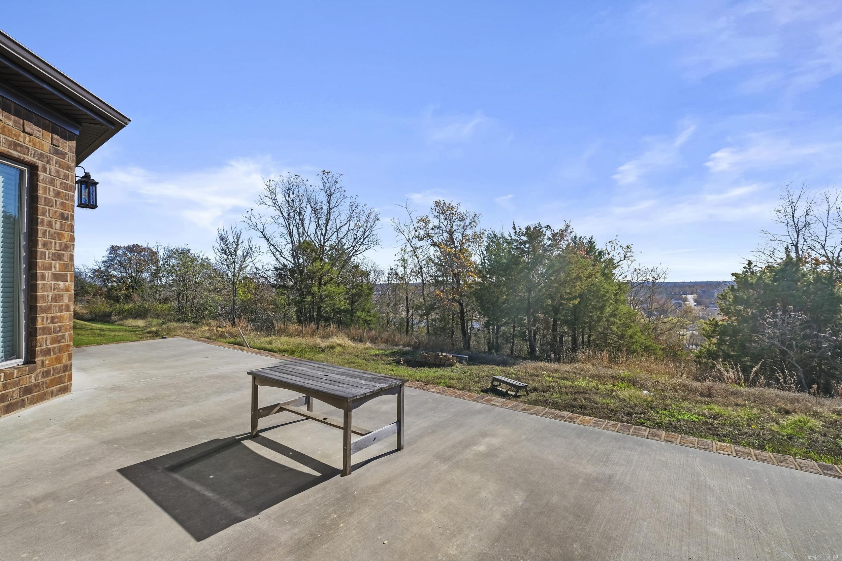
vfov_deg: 77.3
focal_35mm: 15
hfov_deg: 100.4
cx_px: 421
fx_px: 351
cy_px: 280
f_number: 8
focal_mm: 10
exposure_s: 1/125
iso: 400
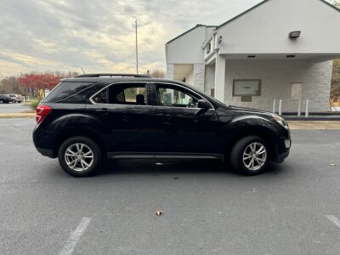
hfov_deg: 71.6
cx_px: 170
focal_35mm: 24
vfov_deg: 56.8
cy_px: 128
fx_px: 236
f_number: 1.78
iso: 80
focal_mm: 6.76
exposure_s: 1/633
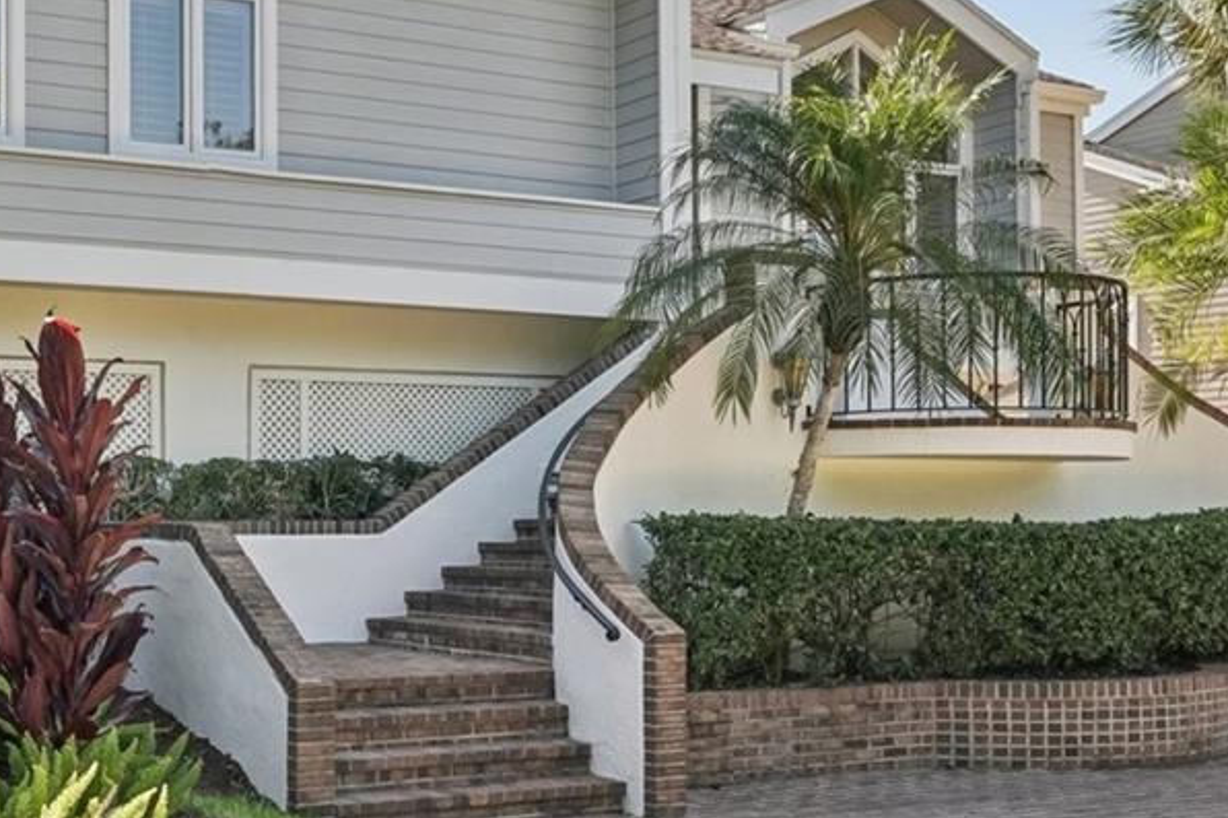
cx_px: 272
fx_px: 1785
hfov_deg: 36.8
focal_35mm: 52
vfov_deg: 25.8
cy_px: 468
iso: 400
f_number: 8
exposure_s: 1/400
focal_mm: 19.5
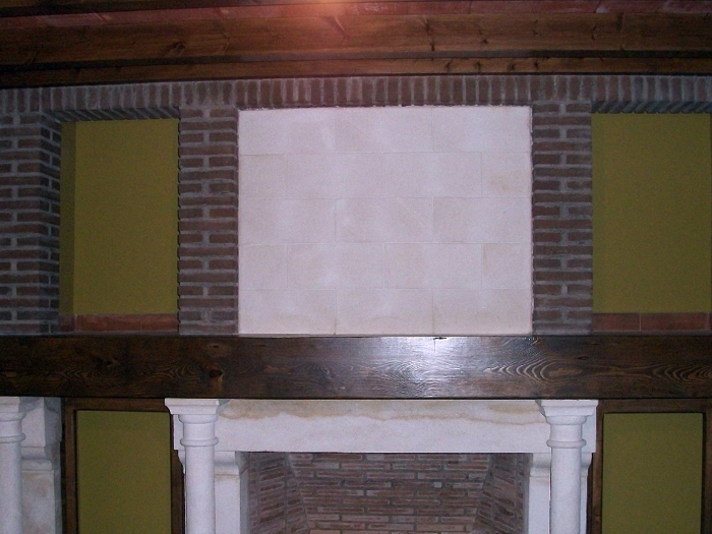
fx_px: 926
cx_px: 350
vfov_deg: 32.0
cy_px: 336
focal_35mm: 45
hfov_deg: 42.1
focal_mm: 6.3
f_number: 3.1
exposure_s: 1/30
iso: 320
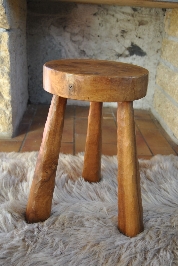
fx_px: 311
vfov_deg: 46.3
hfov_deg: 32.0
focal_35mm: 42
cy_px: 138
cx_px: 91
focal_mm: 26
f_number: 4
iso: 200
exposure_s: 1/40
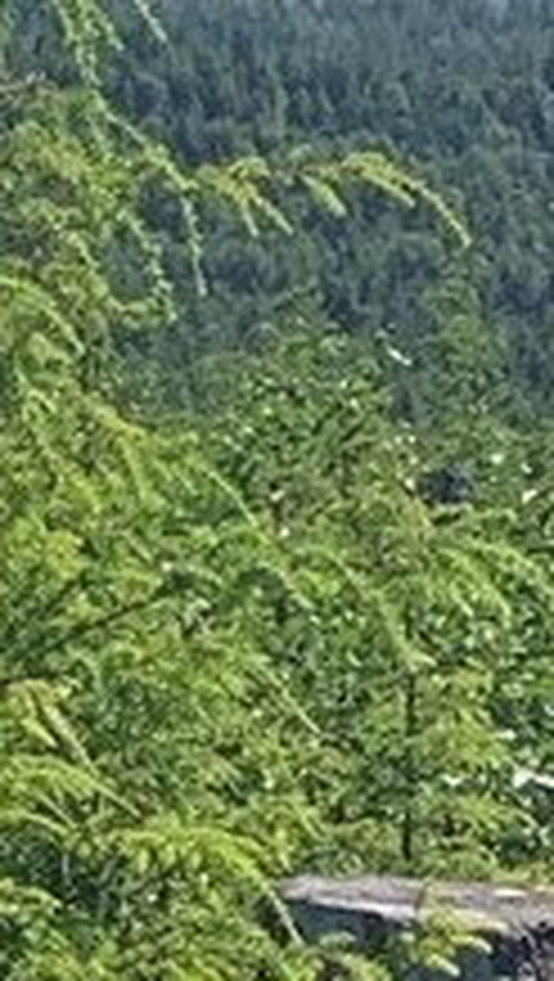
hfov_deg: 5.5
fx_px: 5419
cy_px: 428
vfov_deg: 10.4
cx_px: -1158
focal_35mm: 208
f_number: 1.8
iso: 25
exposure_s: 1/2611
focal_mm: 4.25
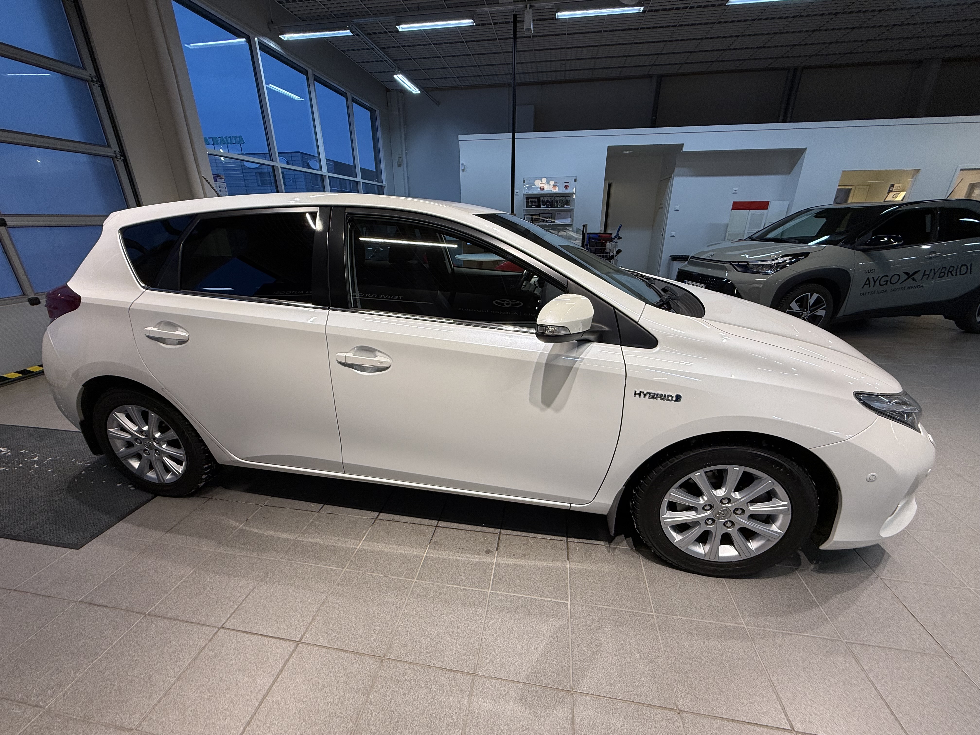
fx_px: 396
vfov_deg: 85.7
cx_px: 490
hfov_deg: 102.1
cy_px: 368
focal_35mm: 14
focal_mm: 2.22
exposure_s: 1/100
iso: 50
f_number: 2.2
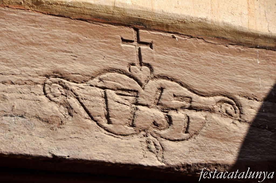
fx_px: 1723
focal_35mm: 225
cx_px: 138
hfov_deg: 9.2
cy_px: 92
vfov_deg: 6.1
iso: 500
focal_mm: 150
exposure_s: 1/1250
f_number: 9
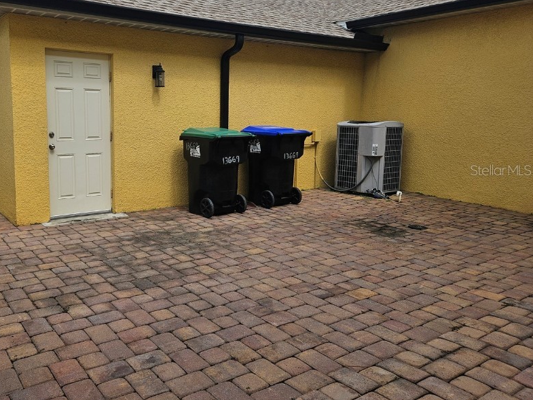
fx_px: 462
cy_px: 170
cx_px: 187
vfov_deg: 46.7
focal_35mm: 30
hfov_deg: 58.9
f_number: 1.8
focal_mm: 5.4
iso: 25
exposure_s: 1/1770
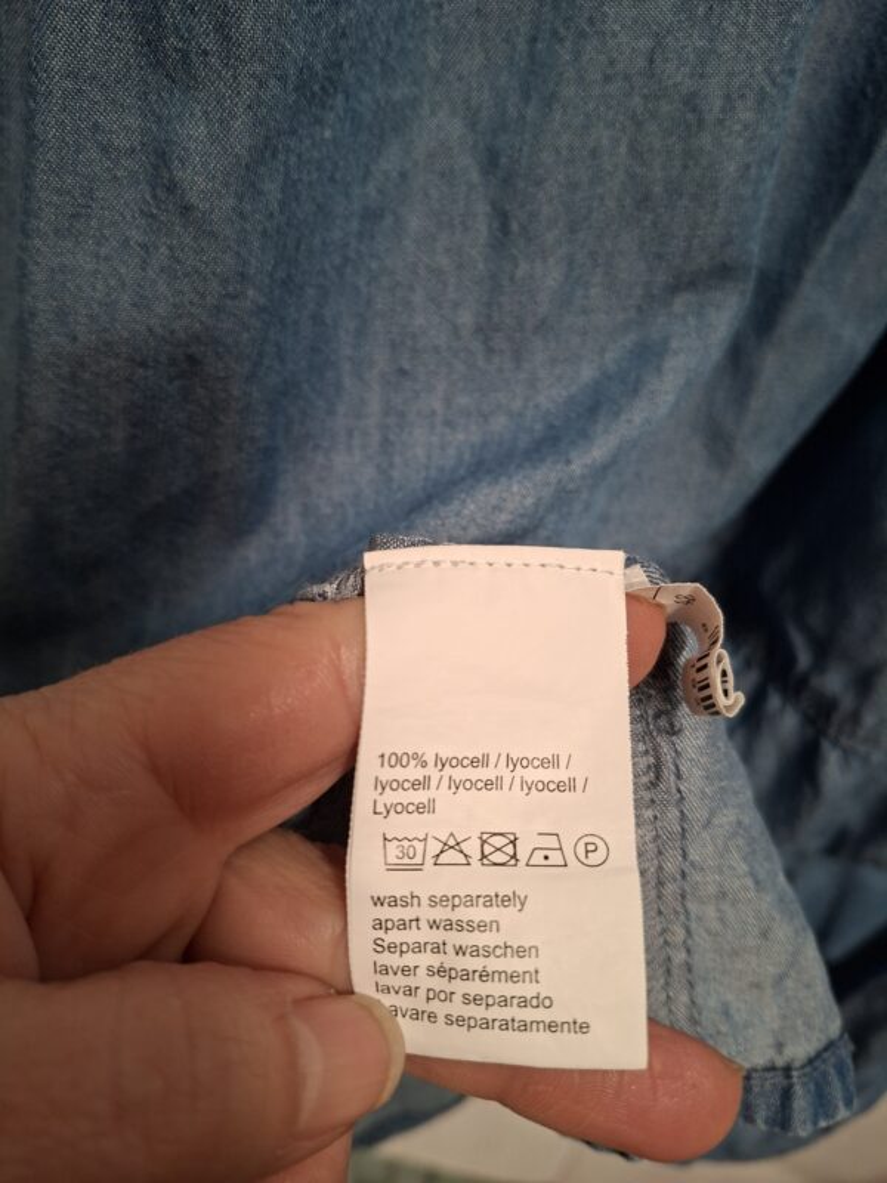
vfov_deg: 73.9
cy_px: 592
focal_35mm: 23
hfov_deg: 58.9
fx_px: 786
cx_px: 444
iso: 320
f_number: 1.8
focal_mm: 5.54
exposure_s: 1/100
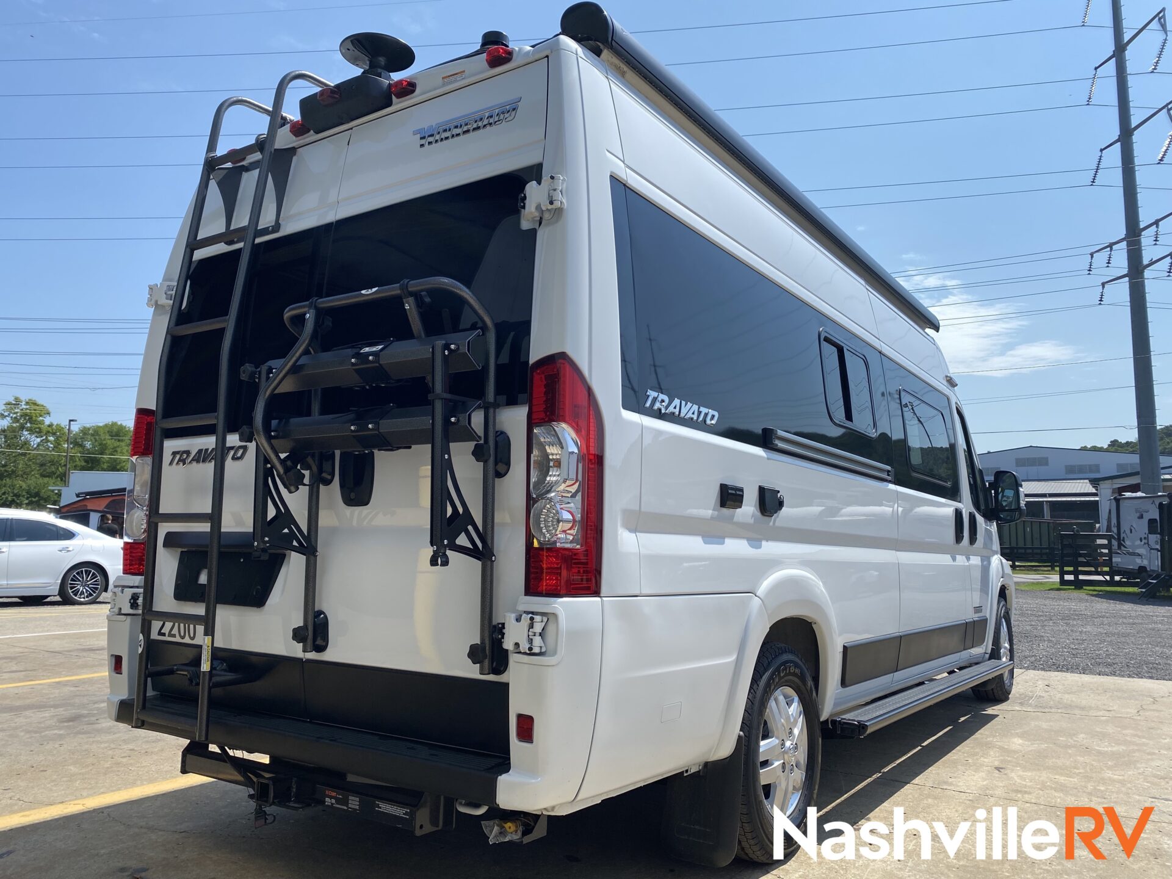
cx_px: 586
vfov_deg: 53.1
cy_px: 440
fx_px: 880
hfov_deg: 67.3
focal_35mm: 26
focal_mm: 4.25
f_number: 1.8
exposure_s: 1/3497
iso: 32
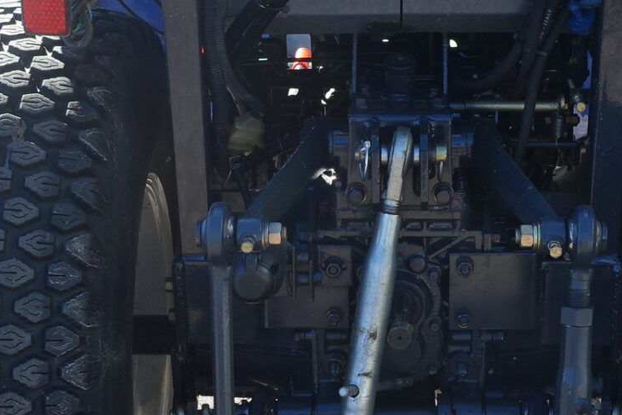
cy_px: 247
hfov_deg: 24.4
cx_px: 367
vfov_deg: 16.5
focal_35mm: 83
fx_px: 1435
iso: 125
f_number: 4
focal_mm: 8.8
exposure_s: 1/320
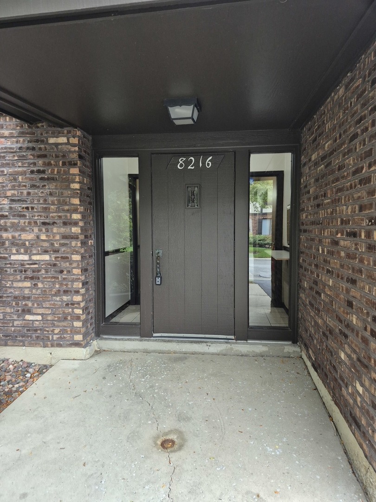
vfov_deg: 73.9
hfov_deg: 58.9
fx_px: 333
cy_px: 251
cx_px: 188
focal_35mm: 23
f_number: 1.8
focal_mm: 5.4
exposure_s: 1/120
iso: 400
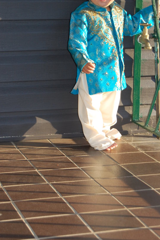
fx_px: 691
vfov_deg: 19.7
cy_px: 98
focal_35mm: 104
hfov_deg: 13.2
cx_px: 97
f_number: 5.6
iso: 400
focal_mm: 55
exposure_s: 1/320
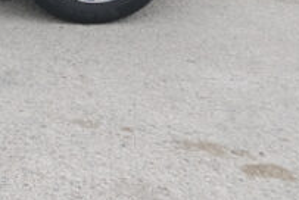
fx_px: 1256
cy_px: -221
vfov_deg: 8.6
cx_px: -295
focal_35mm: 151
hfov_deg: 12.1
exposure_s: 1/180
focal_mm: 19.7
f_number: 9
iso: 400
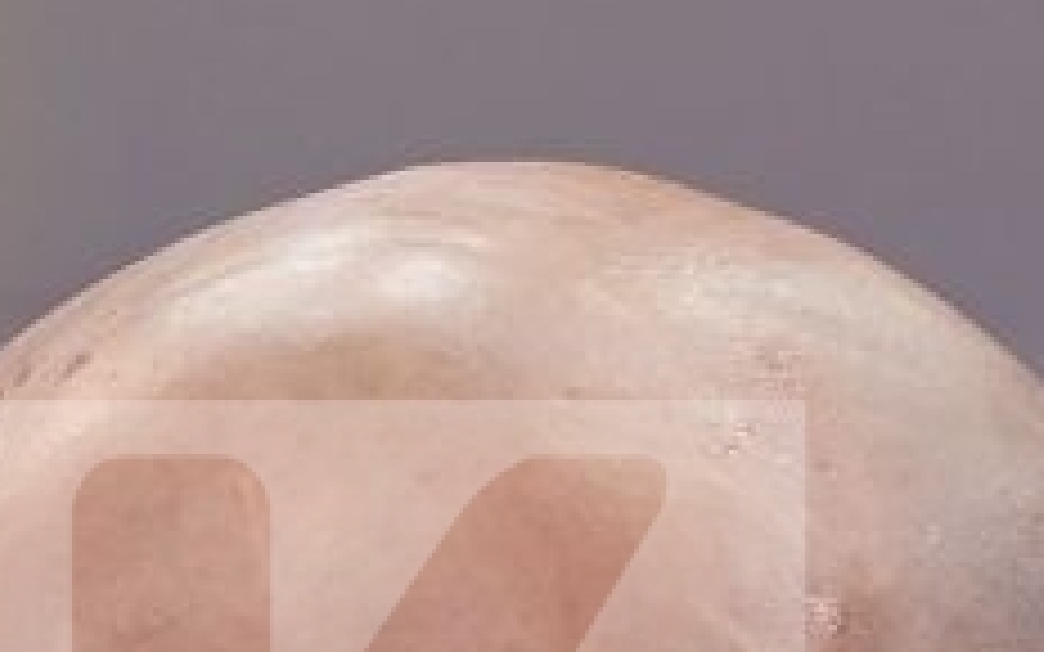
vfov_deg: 0.3
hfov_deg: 0.4
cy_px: 2401
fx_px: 134950
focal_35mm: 4743
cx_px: 387
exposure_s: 1/500
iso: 500
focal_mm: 400
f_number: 2.8
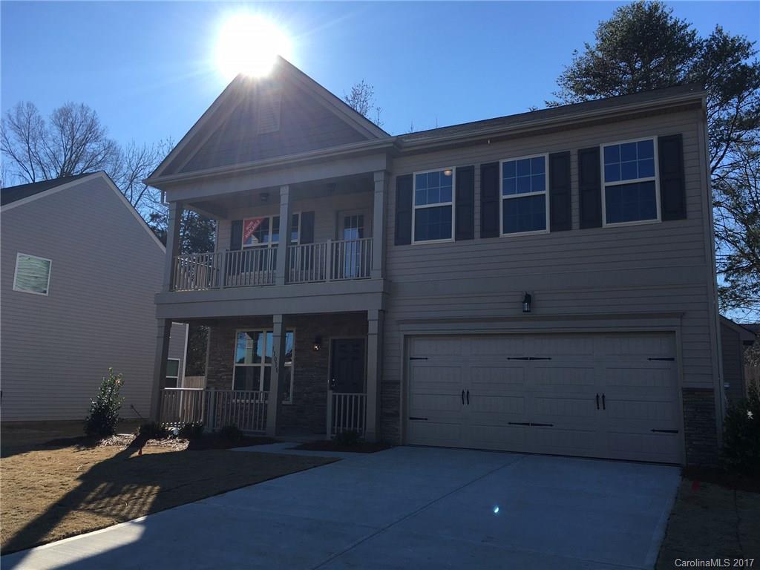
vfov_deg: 48.2
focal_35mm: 29
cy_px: 285
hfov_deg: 61.7
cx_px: 380
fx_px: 637
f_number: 2.2
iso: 25
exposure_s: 1/1131
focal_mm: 4.15
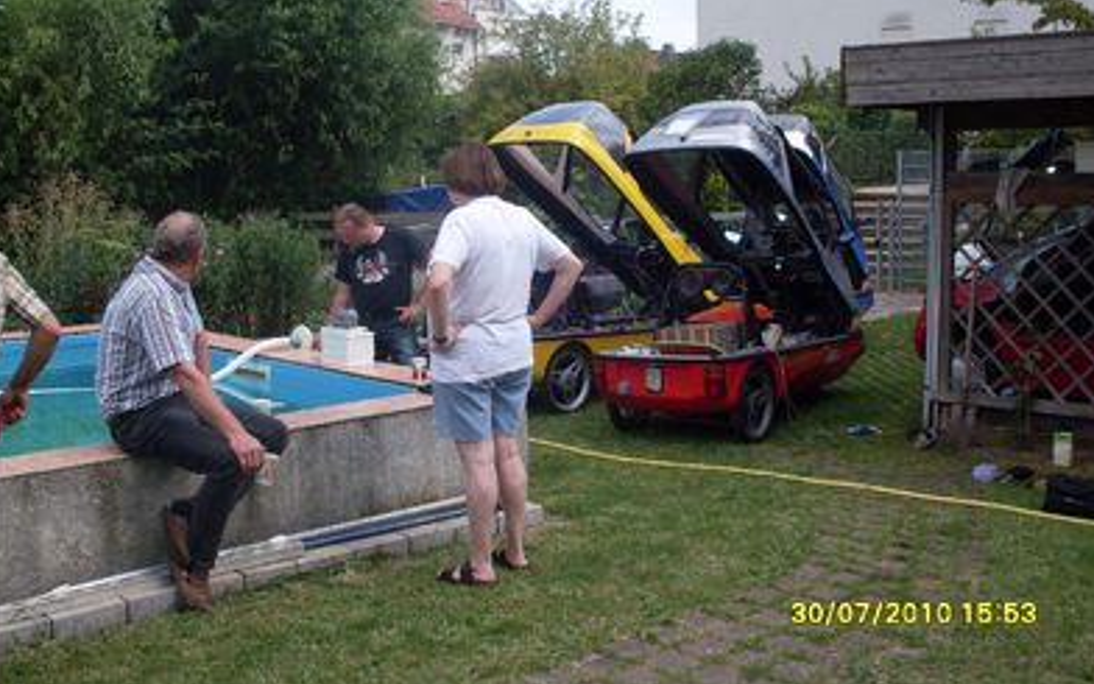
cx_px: 546
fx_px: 1222
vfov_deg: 31.2
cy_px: 278
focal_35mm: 41
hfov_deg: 48.2
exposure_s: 1/90
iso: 80
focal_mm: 6.3
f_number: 8.4
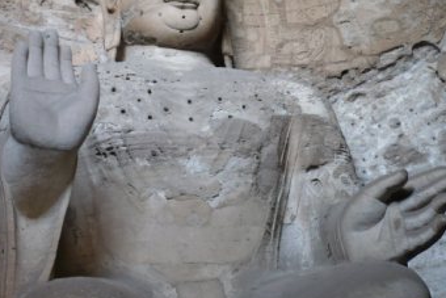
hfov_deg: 41.0
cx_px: 197
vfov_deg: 27.9
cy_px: 92
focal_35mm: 48
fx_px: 595
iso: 200
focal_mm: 5.8
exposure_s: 1/30
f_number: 2.8
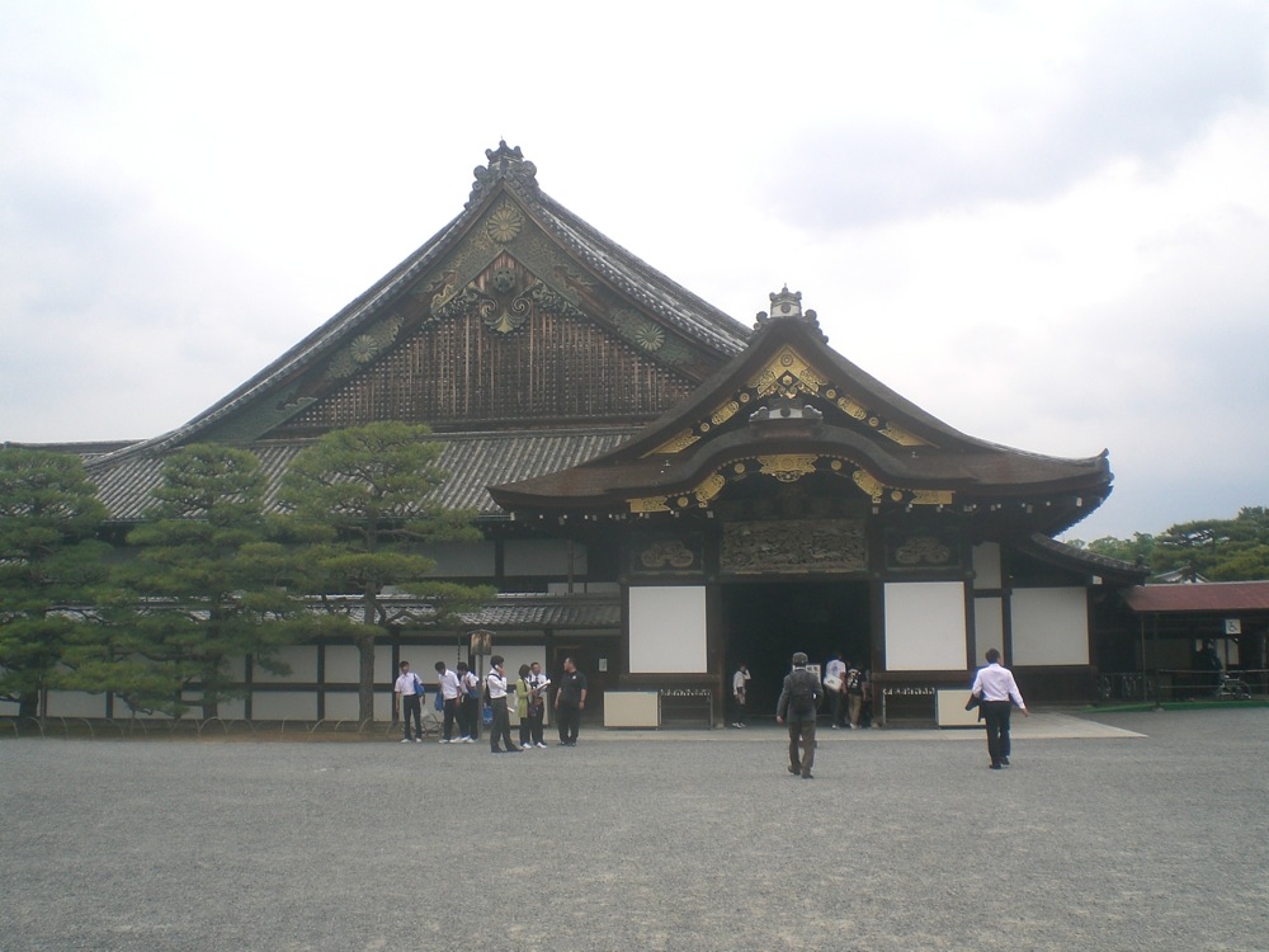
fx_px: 1393
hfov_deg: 49.0
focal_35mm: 38
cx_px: 634
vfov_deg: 37.7
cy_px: 476
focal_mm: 6.3
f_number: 4.4
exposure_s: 1/160
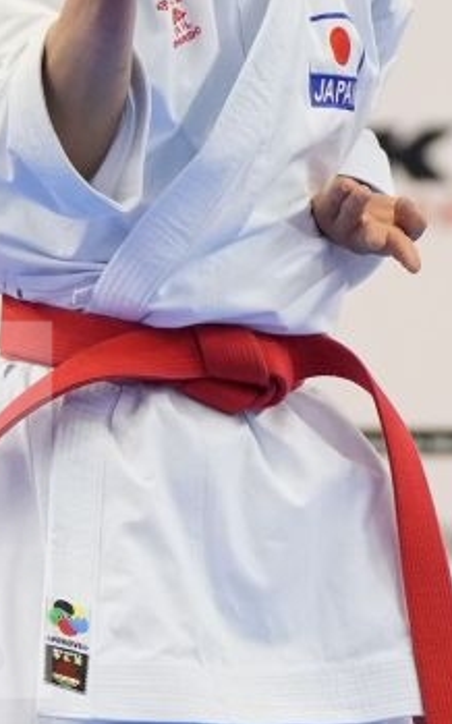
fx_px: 13053
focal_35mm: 662
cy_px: 510
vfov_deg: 3.2
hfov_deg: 2.0
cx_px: 562
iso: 1600
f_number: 2.8
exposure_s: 1/500
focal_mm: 84
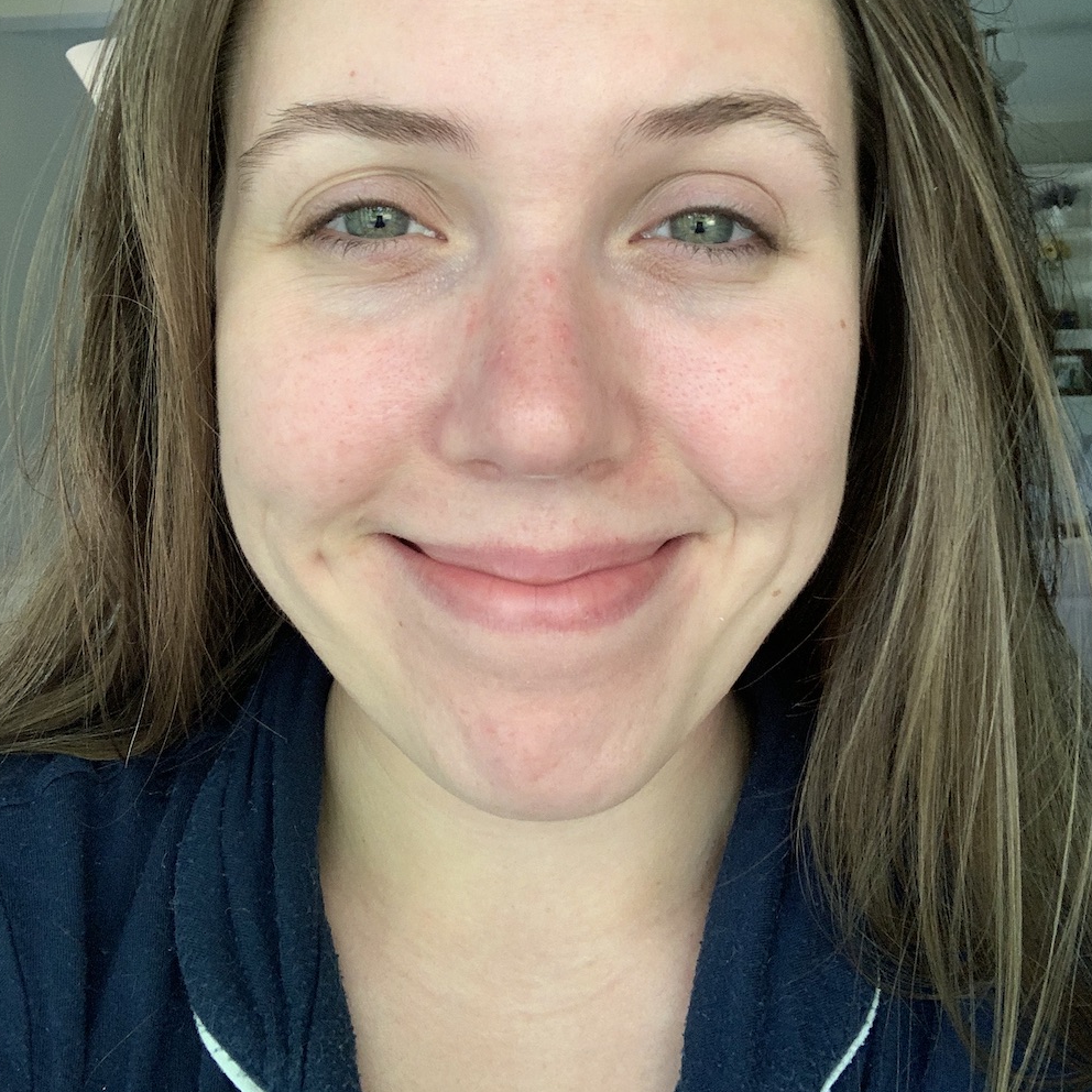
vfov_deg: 43.3
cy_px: 374
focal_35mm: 38
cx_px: 547
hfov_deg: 43.9
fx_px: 1356
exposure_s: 1/60
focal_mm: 2.87
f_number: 2.2
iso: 100
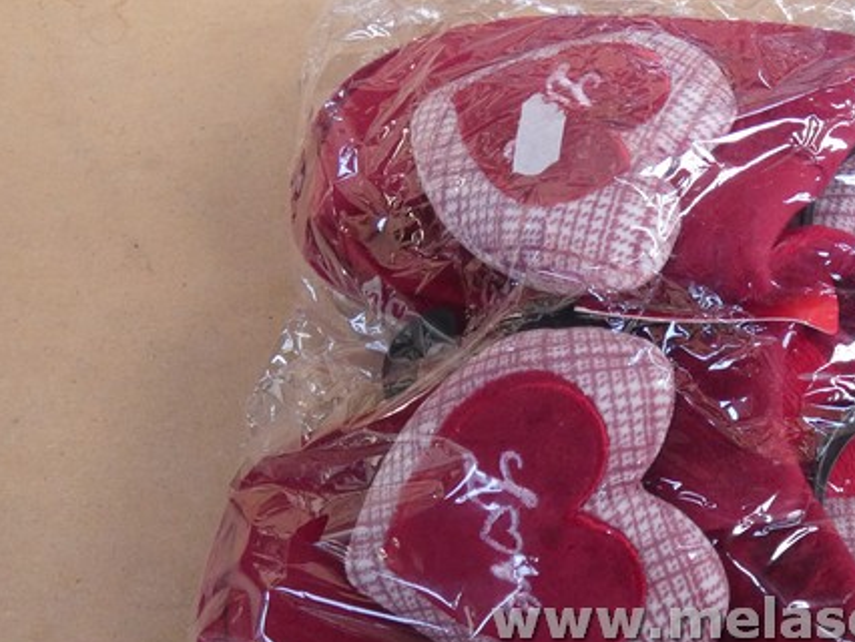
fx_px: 840
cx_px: 707
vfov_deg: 41.4
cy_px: 413
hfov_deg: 50.1
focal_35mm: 34
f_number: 2.8
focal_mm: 3.6
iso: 500
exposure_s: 1/60
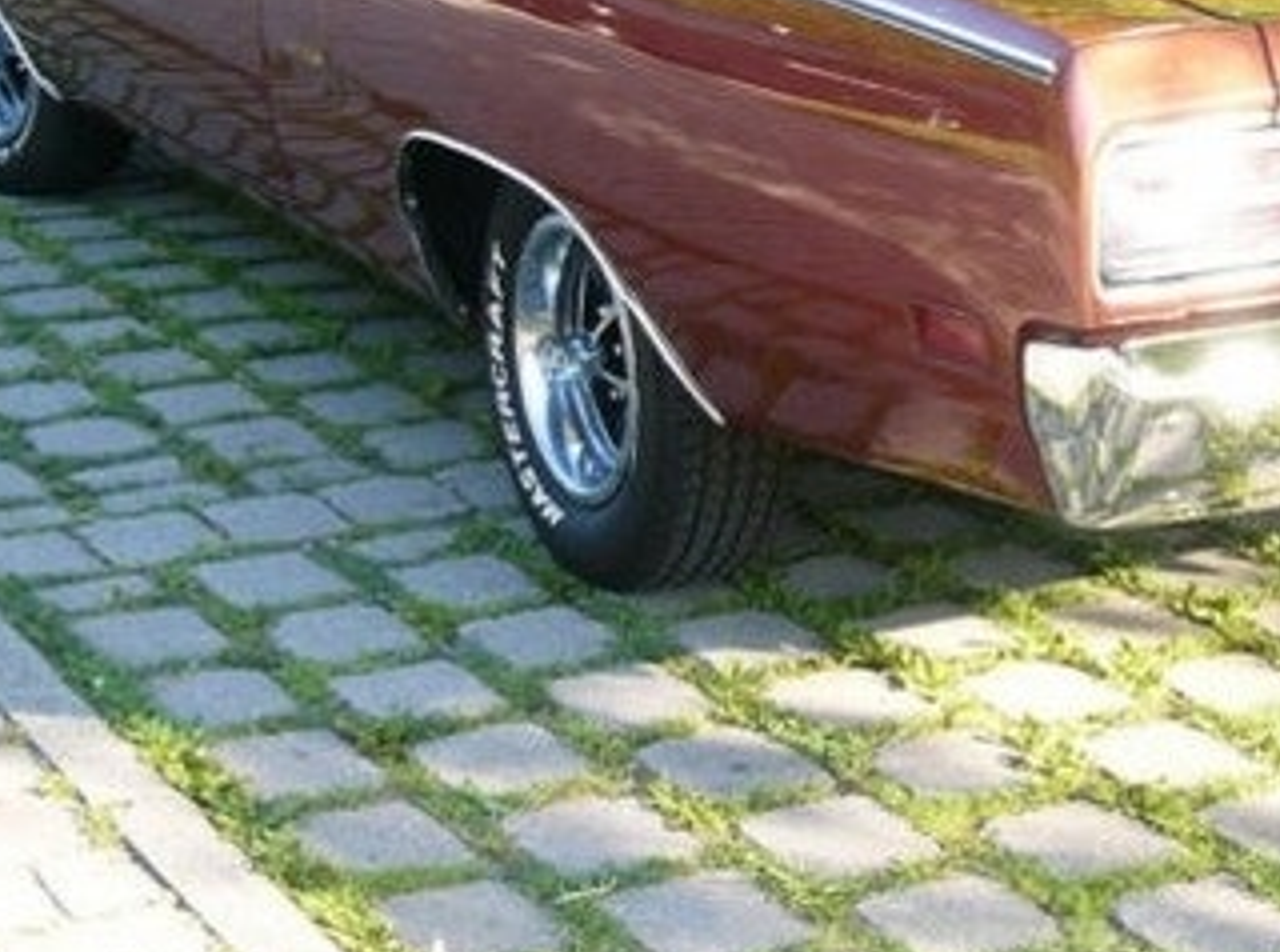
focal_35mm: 76
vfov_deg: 19.0
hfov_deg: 25.2
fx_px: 2802
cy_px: 104
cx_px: 1064
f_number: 2.9
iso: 50
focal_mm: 6.3
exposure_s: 1/60
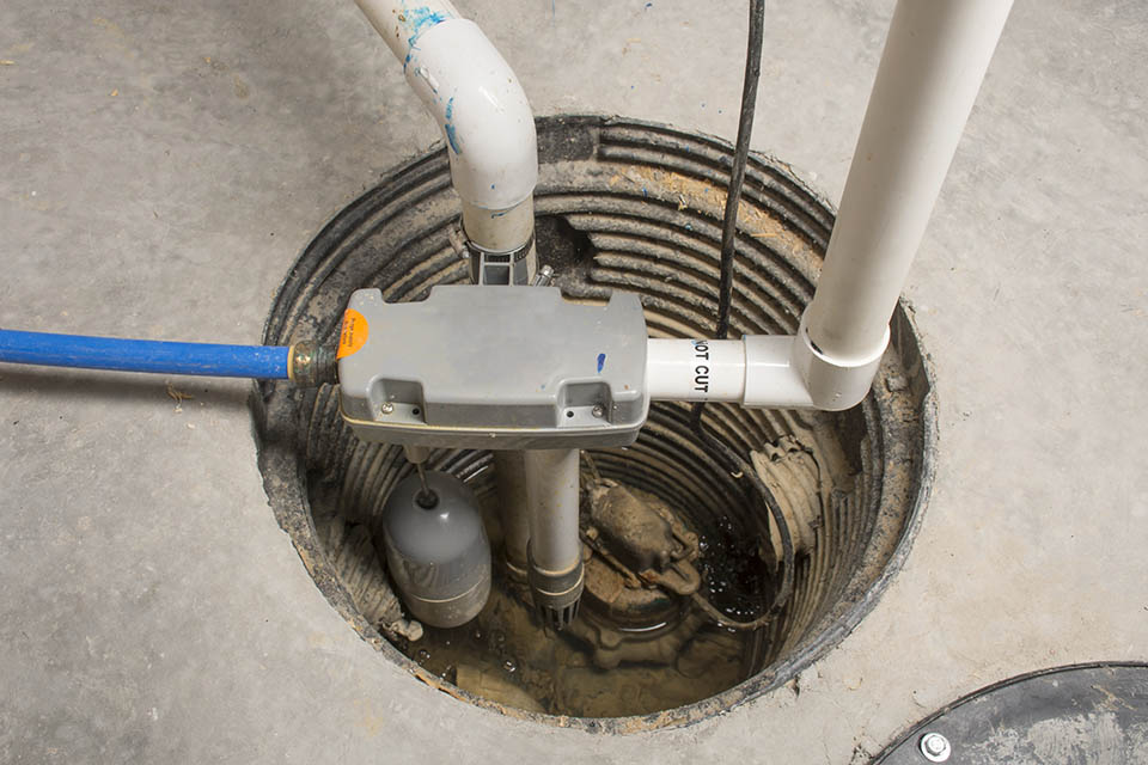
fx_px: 1291
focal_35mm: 40
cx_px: 574
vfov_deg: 33.0
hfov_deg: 47.9
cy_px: 382
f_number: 11
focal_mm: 27
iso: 100
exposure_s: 1/250
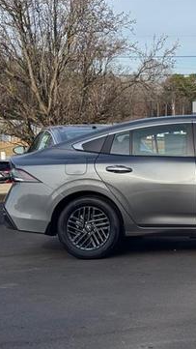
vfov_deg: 29.0
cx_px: 234
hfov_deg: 15.9
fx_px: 675
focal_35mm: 73
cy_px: 177
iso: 64
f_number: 1.78
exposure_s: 1/3425
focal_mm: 6.76
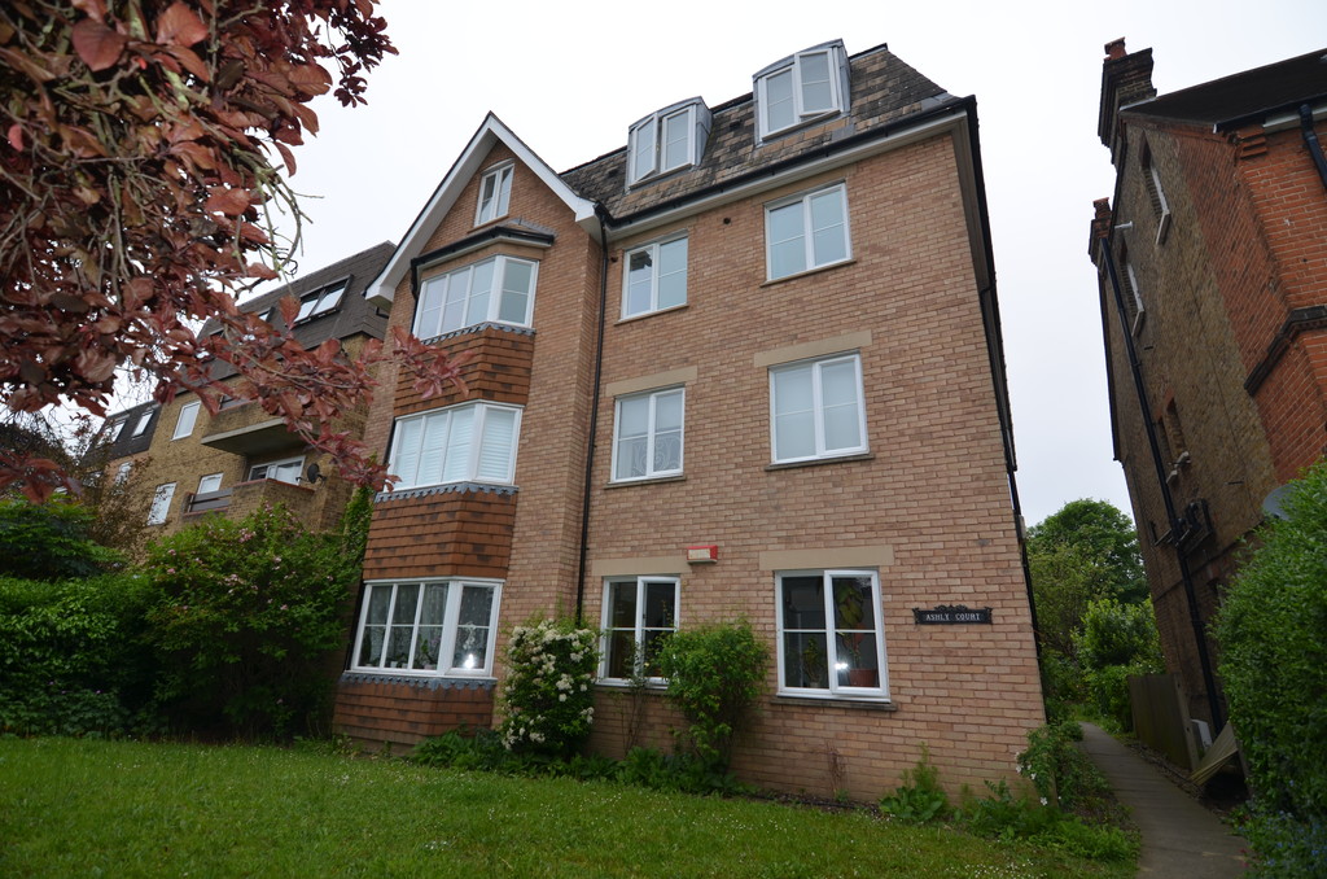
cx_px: 664
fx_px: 607
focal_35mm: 16
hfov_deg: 95.1
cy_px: 440
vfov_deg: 71.8
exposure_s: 1/200
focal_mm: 11
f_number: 5
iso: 100
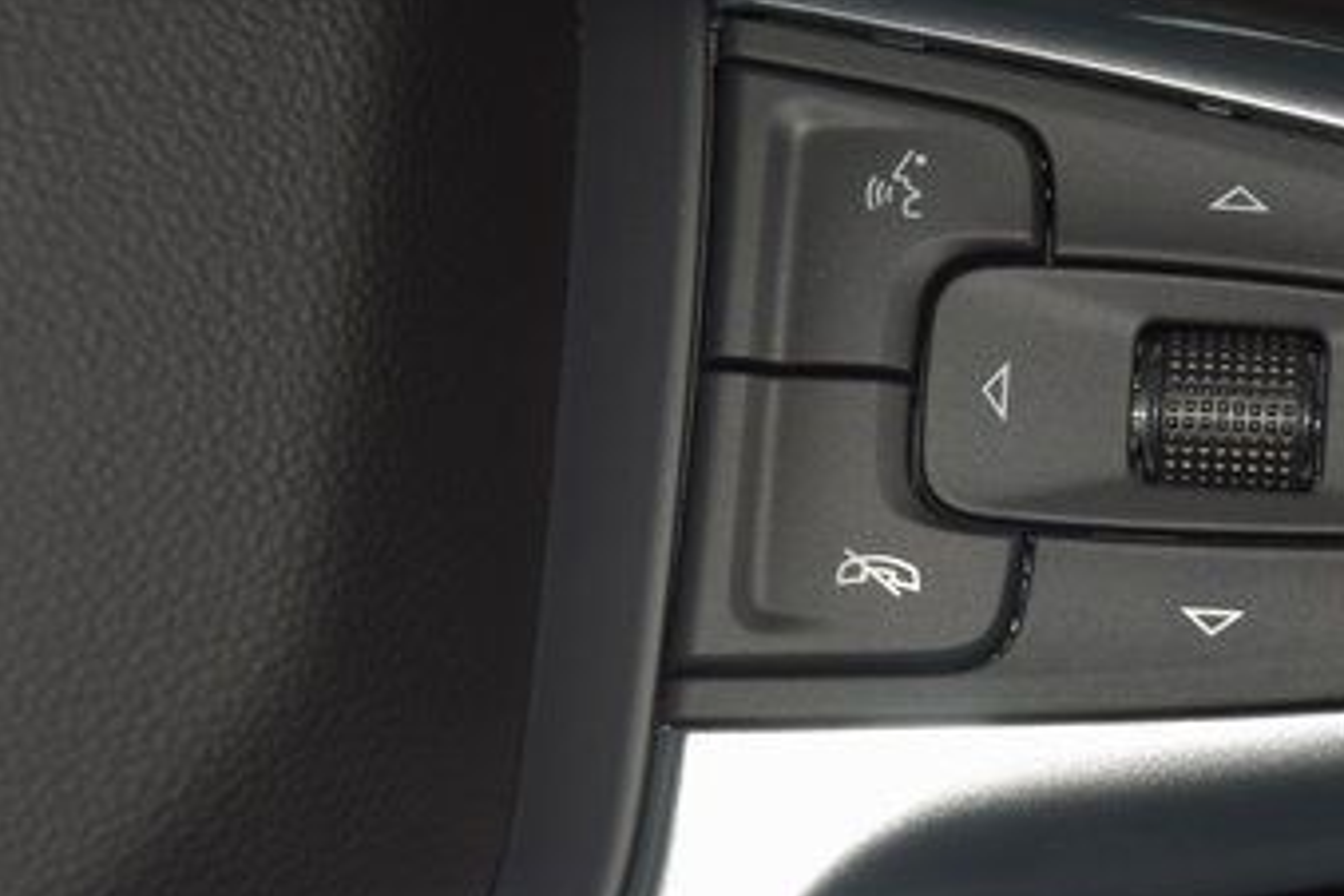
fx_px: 7391
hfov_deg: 10.3
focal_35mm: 198
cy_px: 394
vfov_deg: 6.9
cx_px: 1225
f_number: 8
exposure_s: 1/125
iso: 100
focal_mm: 70
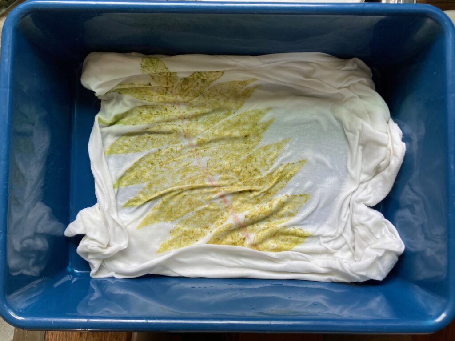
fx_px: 368
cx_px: 228
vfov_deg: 49.7
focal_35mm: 28
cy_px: 170
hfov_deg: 63.4
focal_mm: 3.99
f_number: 1.8
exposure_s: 1/60
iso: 50
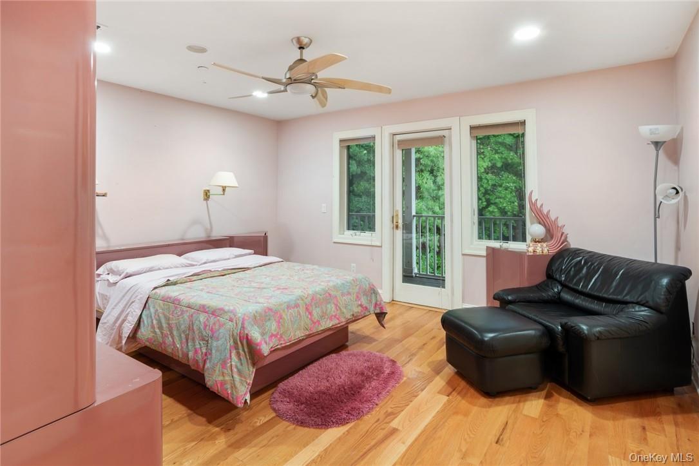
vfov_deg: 67.4
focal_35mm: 18
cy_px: 233
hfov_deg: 90.0
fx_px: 349
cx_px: 350
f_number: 11
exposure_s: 5
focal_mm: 18
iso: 200
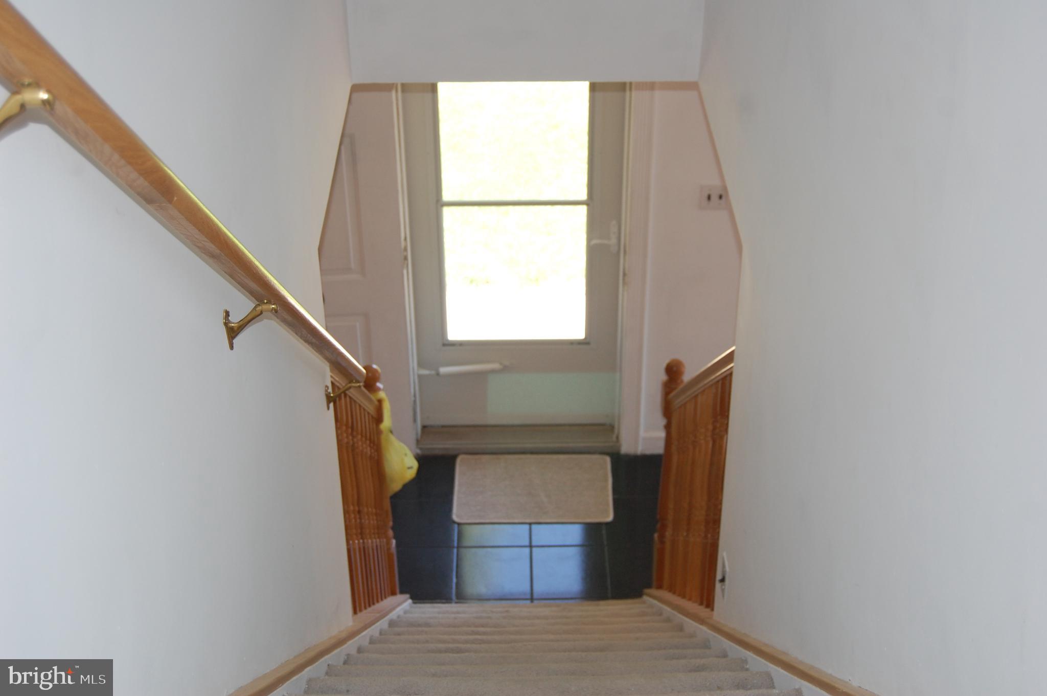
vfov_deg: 28.0
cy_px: 348
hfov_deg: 41.2
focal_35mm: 48
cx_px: 524
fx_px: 1395
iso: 400
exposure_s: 1/80
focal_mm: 32
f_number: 4.5
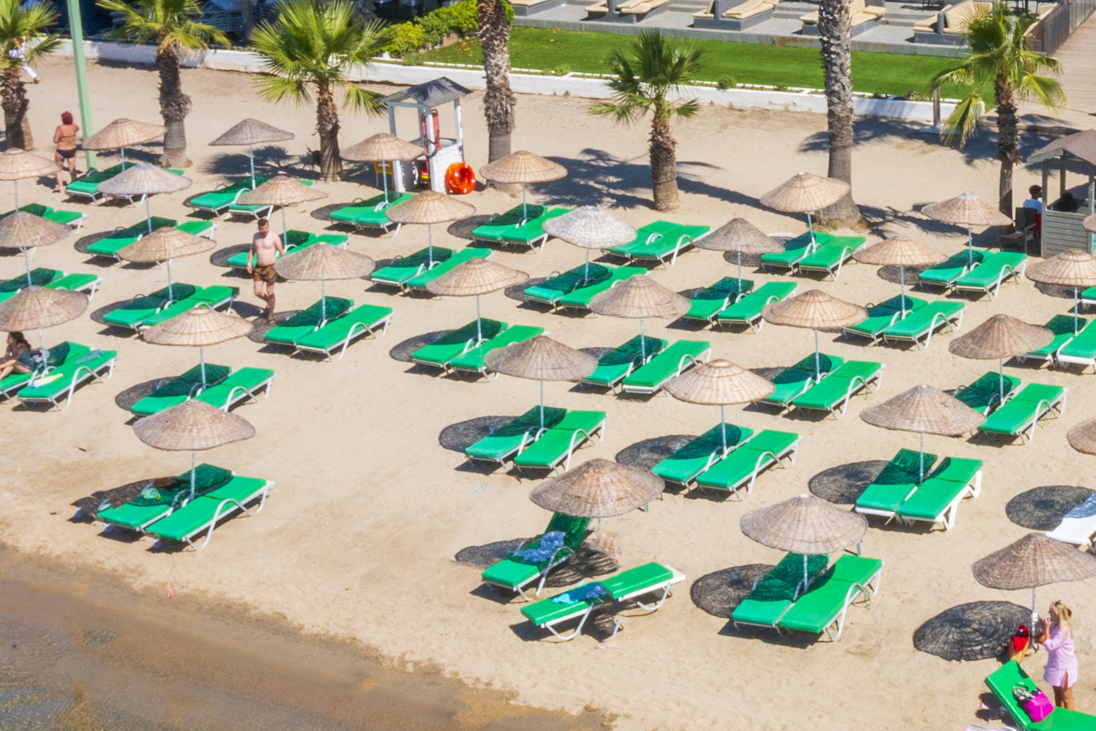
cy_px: 137
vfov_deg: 17.1
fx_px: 2405
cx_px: 1022
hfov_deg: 24.8
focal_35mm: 79
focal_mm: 10.26
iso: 100
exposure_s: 1/160
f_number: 11
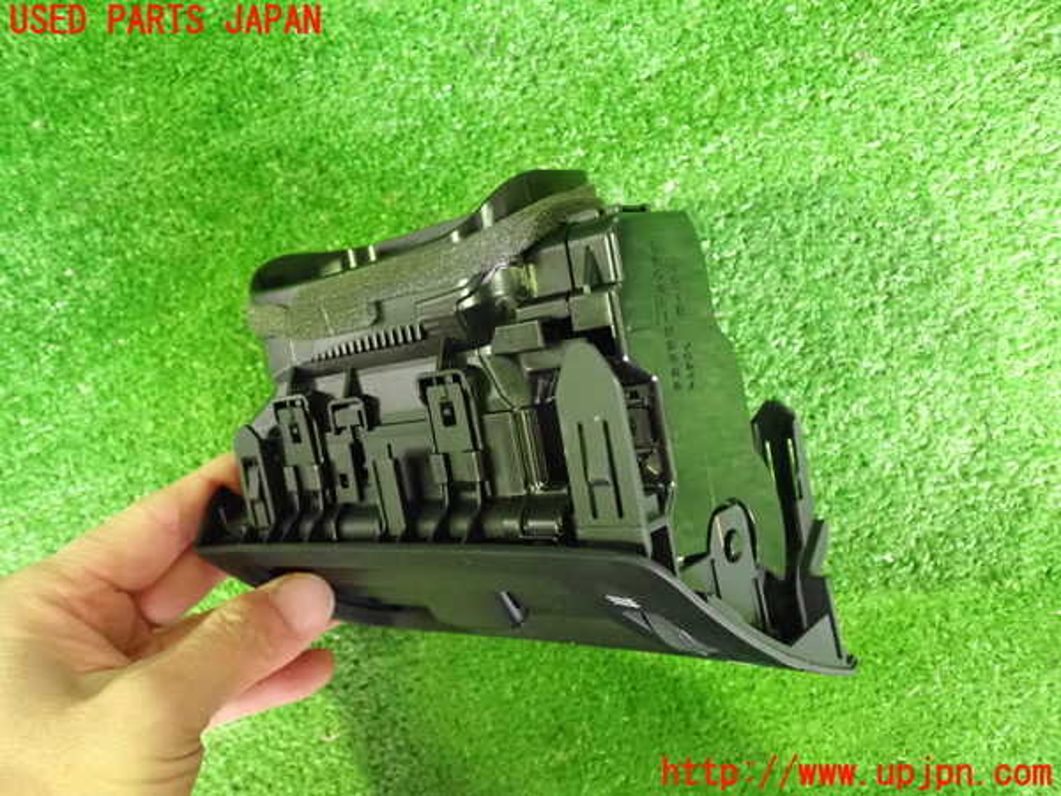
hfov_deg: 60.0
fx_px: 920
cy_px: 398
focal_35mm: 30
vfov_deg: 46.8
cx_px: 530
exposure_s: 1/50
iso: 1600
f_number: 2.3
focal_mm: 5.4
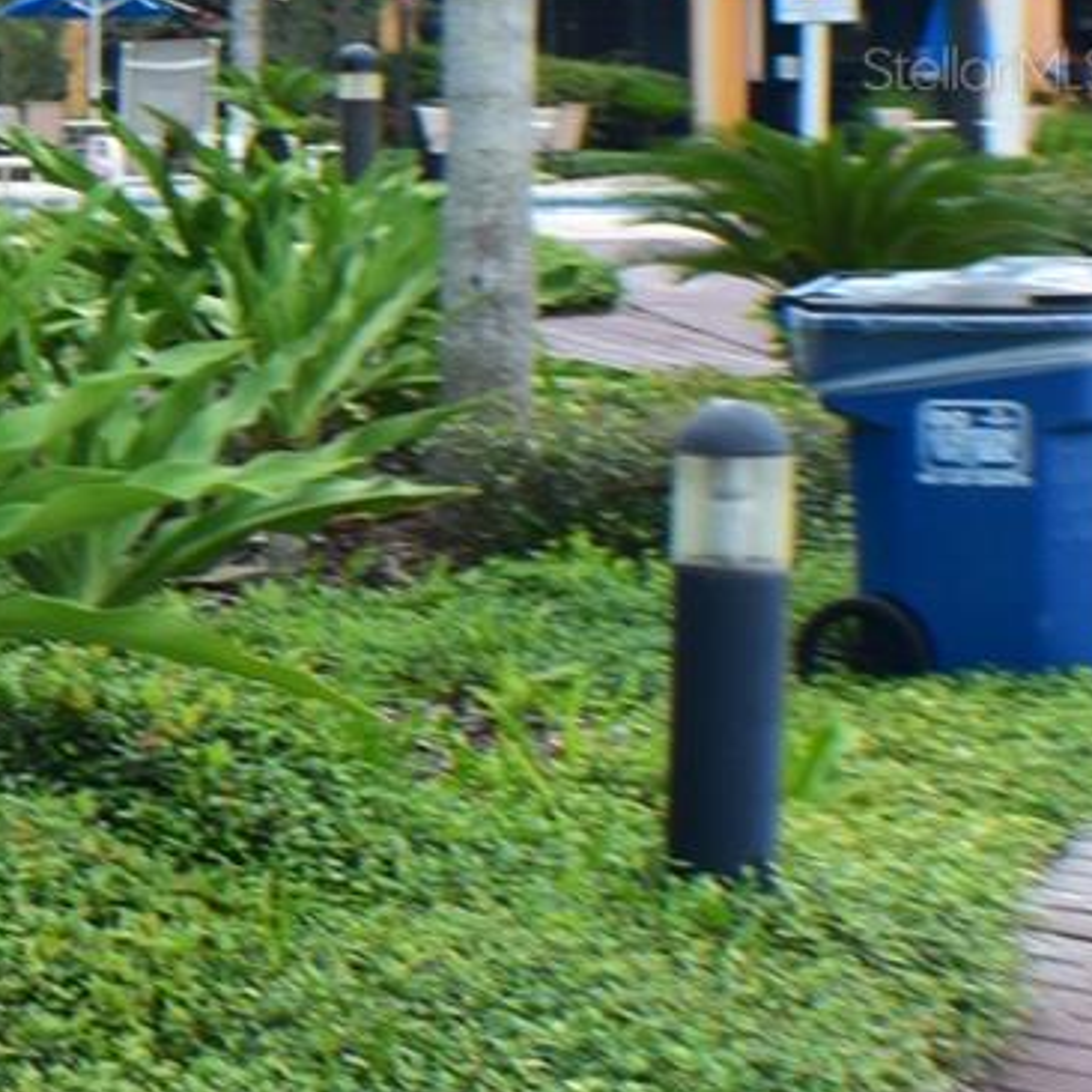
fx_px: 4171
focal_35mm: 117
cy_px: 69
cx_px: -1259
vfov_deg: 14.7
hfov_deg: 12.6
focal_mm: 21
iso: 400
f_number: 10
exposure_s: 1/200
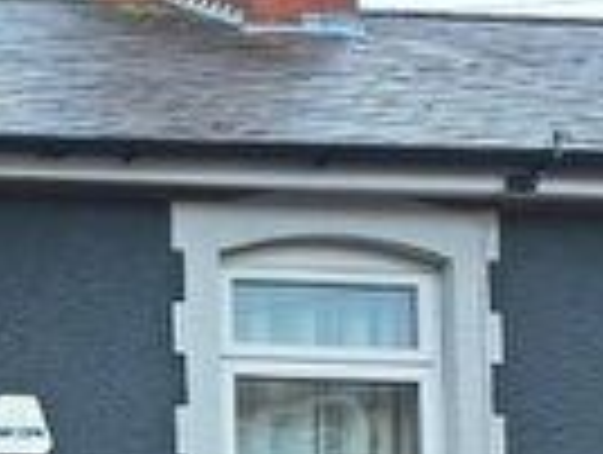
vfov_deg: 11.4
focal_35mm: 120
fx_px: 2094
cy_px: 843
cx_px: -958
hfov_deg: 12.1
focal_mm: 5.54
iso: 40
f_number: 1.8
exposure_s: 1/424
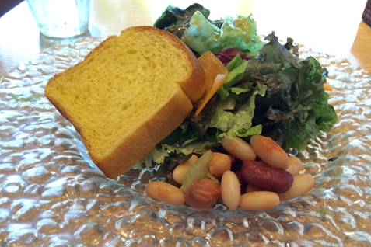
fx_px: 319
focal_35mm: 31
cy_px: 141
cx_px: 190
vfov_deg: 42.2
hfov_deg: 60.3
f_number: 2.2
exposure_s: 1/30
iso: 100
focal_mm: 4.15
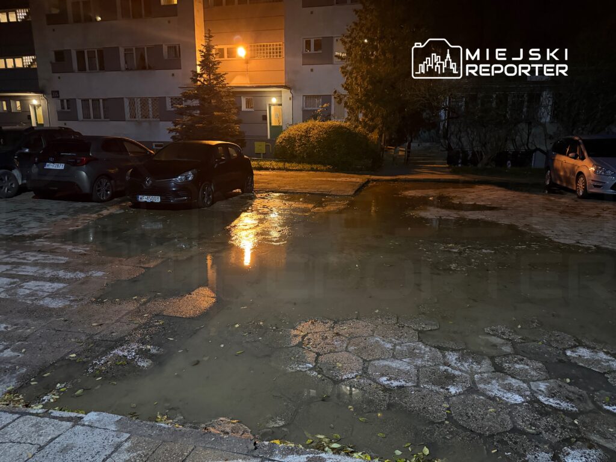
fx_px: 427
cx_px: 308
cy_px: 231
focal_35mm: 24
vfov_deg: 56.8
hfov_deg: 71.6
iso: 1250
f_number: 1.78
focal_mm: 6.76
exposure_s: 1/25
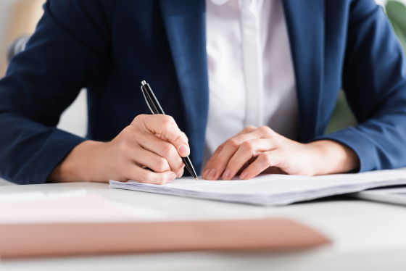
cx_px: 203
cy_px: 136
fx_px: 2257
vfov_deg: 6.9
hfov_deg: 10.3
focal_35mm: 200
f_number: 3.5
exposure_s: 1/200
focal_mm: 200
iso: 160
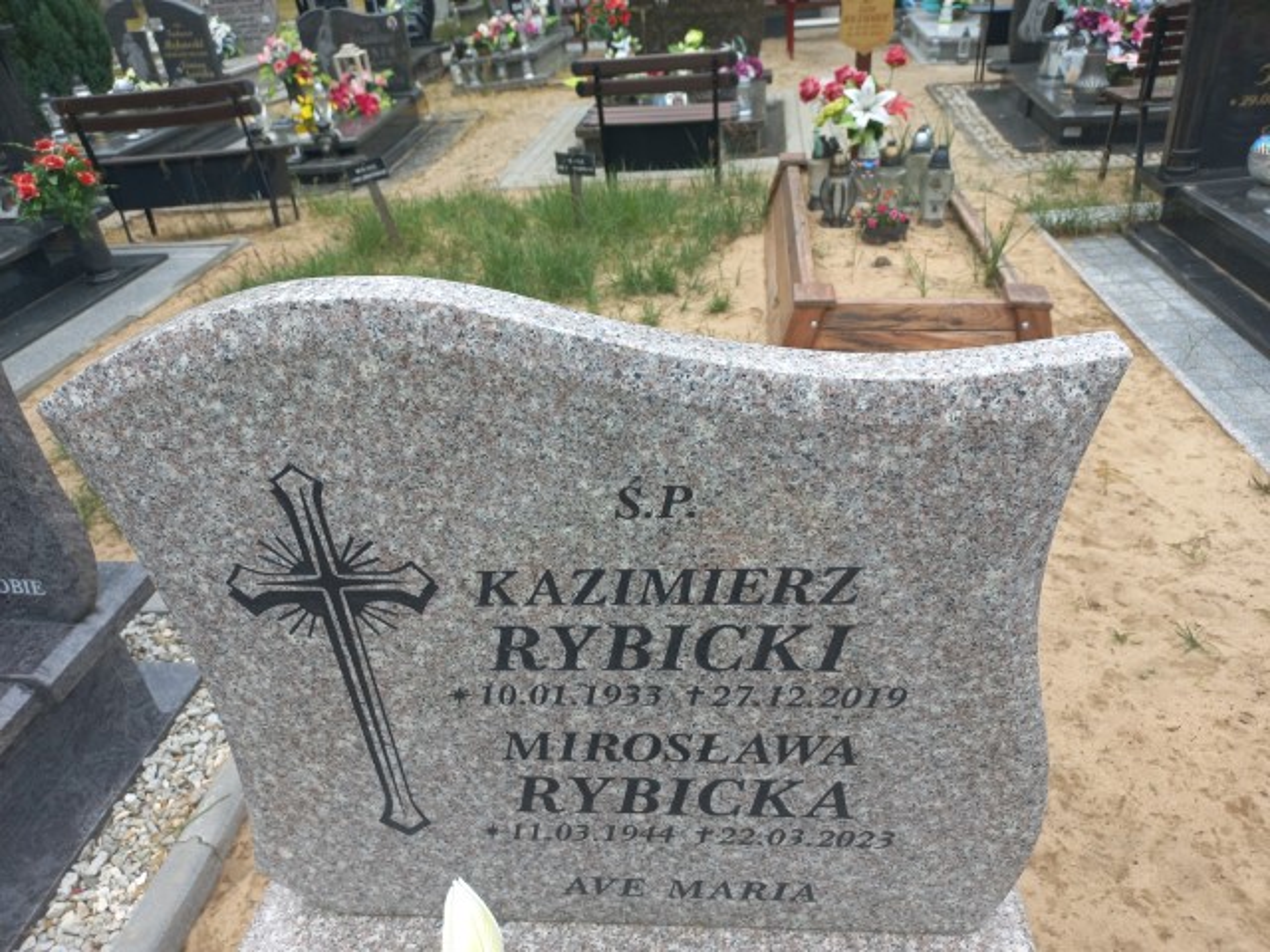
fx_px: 917
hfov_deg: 69.4
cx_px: 635
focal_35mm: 25
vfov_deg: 54.9
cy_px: 476
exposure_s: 1/140
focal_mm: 4.6
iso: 25
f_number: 1.8
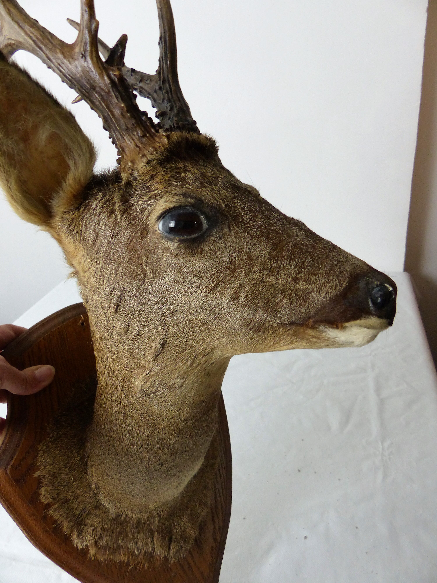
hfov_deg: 53.1
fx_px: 438
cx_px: 218
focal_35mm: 26
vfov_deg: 67.3
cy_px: 292
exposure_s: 1/60
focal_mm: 4.5
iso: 250
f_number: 2.8
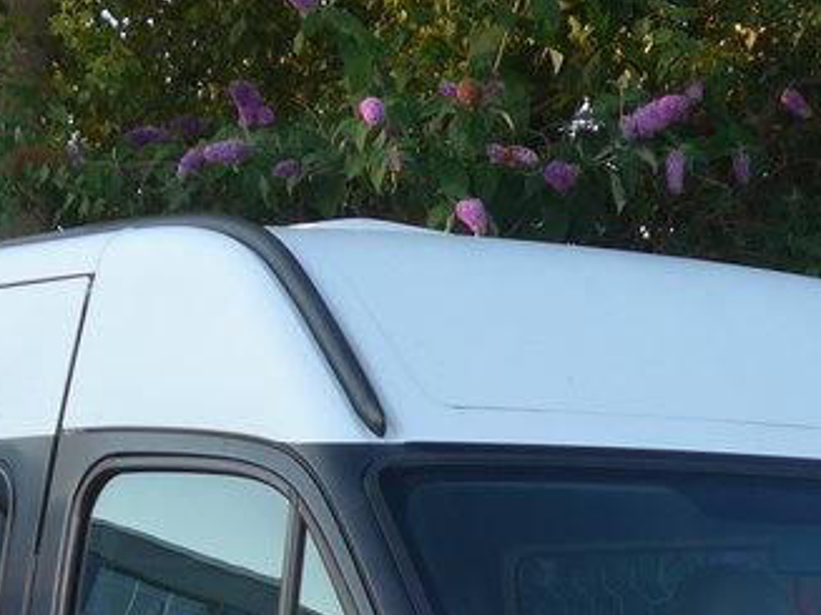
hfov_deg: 9.8
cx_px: 444
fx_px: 4789
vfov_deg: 7.2
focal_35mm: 202
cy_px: 944
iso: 80
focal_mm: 11.3
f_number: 3.4
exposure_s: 1/125
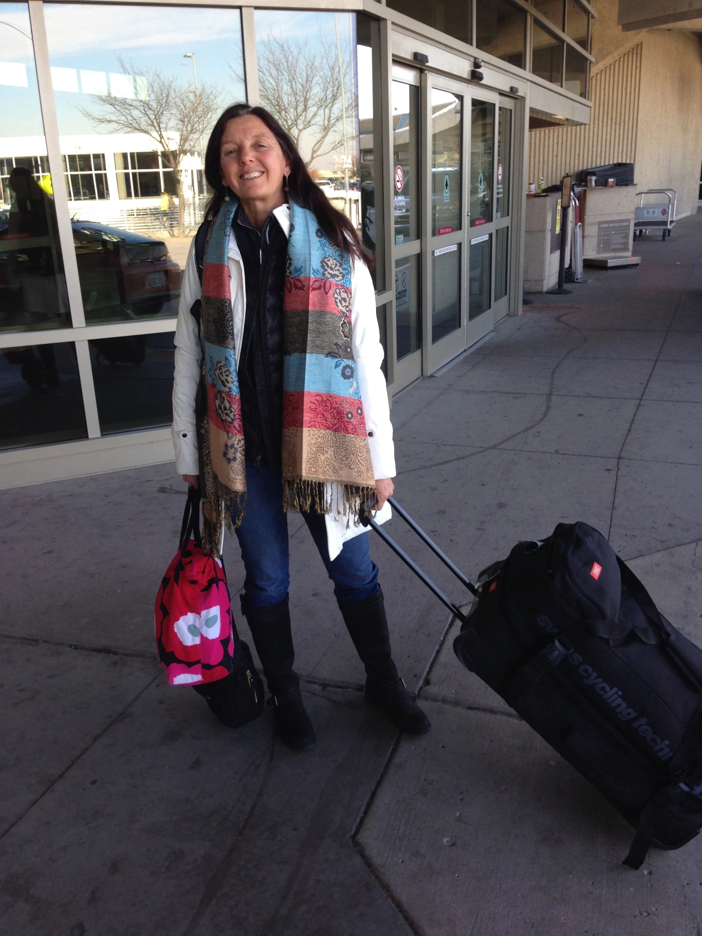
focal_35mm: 33
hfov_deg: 42.9
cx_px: 351
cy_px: 468
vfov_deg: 55.4
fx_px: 892
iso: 50
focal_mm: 4.12
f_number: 2.4
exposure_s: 1/120
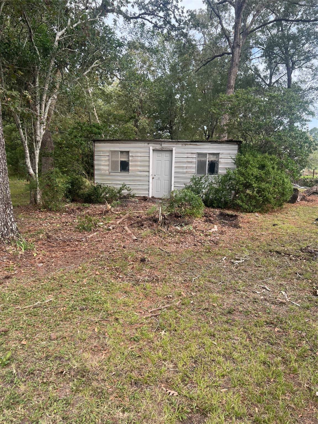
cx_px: 159
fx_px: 318
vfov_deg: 67.3
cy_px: 212
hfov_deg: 53.1
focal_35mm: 26
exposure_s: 1/604
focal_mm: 5.7
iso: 50
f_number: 1.5
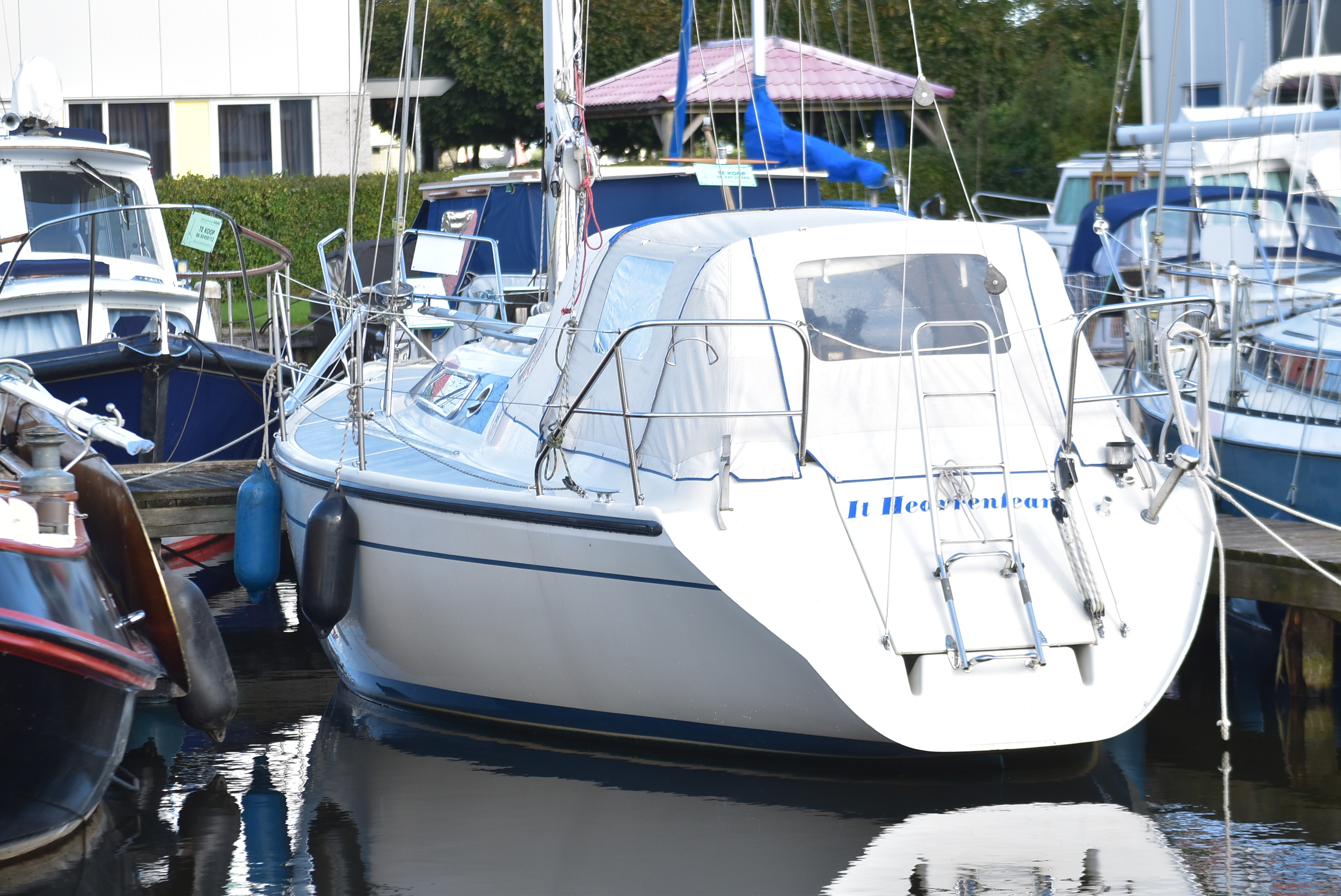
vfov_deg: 10.6
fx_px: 4809
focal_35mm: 129
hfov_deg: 15.9
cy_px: 448
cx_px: 670
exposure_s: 1/500
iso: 360
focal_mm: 86
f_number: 11
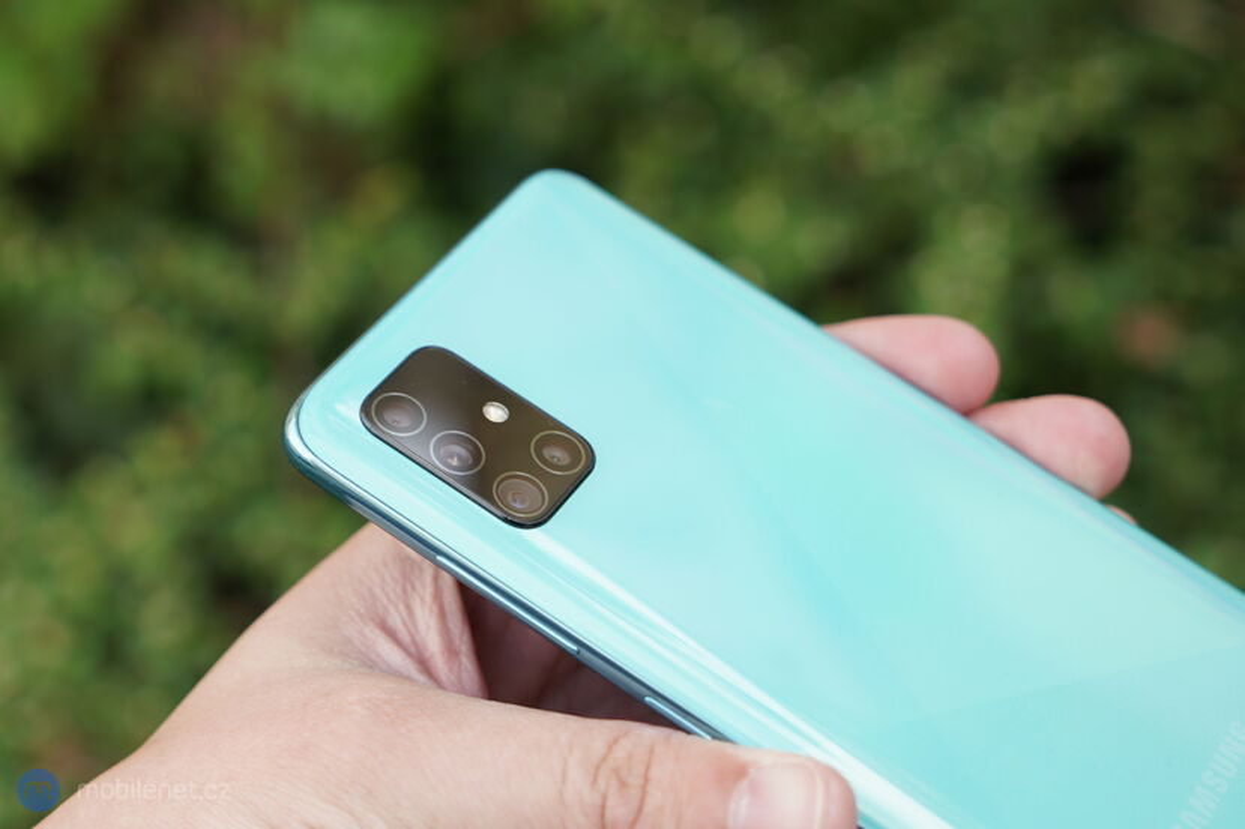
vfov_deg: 26.5
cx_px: 622
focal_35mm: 51
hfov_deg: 38.9
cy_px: 414
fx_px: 1763
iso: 100
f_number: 4.5
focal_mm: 51
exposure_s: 1/125
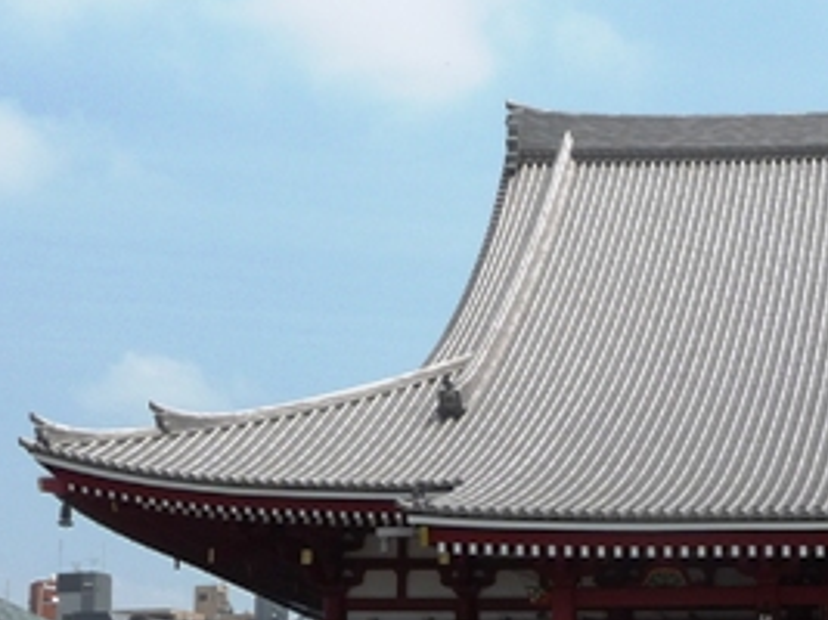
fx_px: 2056
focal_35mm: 86
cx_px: 659
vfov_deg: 16.8
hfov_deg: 22.5
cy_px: 598
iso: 100
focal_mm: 5.3
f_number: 3.5
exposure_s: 1/1300
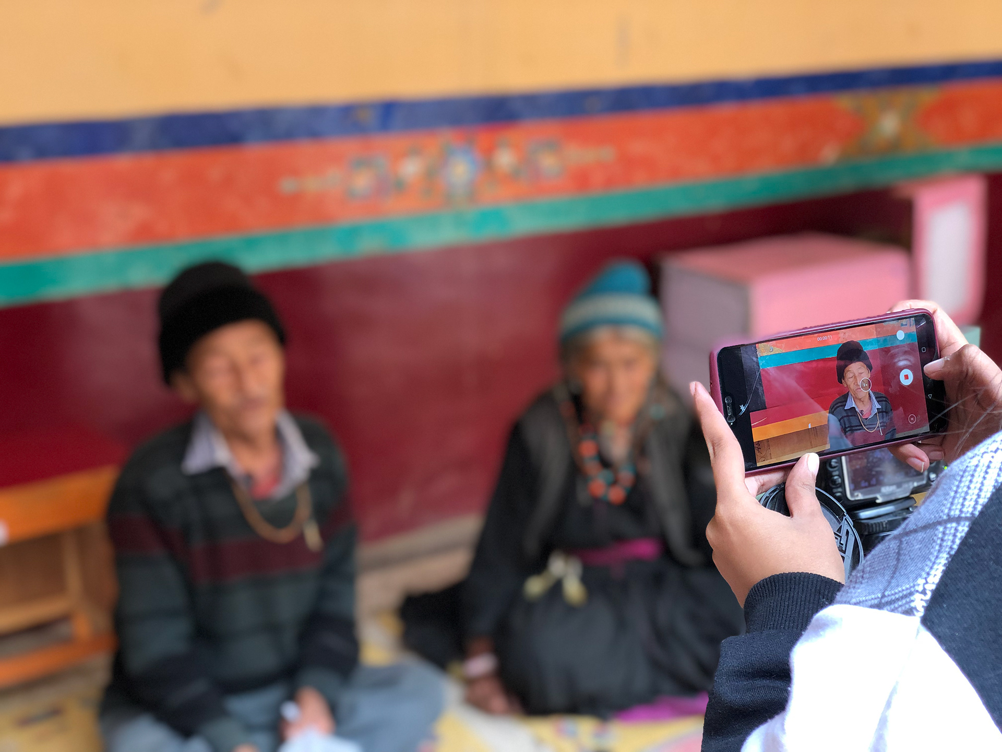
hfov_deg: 36.8
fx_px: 1505
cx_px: 501
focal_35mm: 52
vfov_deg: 28.0
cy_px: 376
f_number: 2.4
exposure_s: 1/60
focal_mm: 6
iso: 80
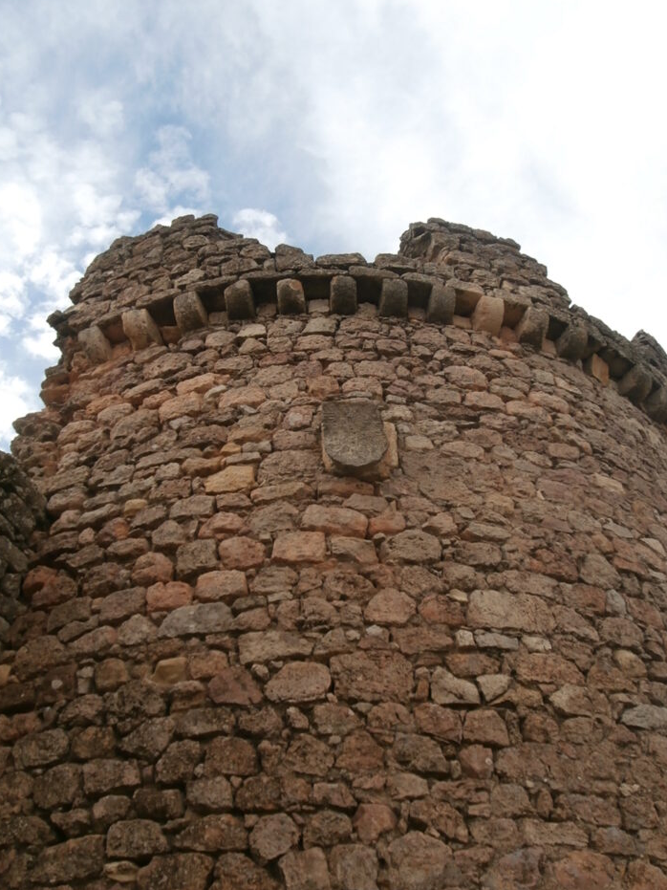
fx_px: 848
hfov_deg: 42.9
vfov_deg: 55.4
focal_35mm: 33
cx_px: 362
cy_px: 435
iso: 100
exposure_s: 1/250
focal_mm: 5.36
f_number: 3.5
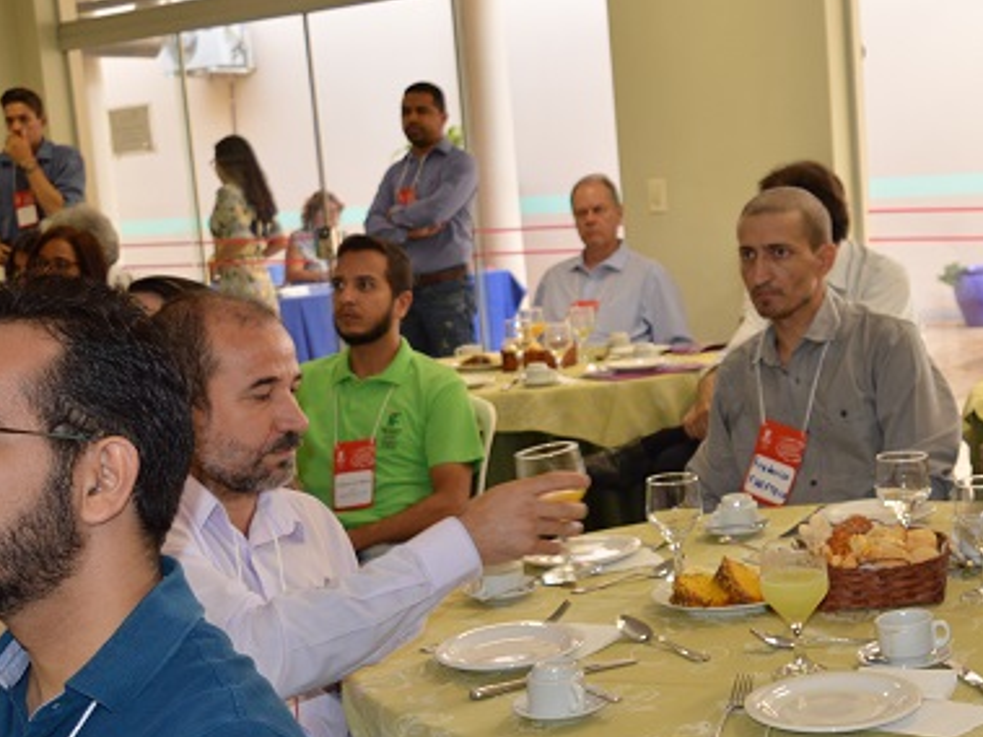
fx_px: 1618
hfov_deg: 33.4
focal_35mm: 57
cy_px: 475
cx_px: 680
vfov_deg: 25.5
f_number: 4
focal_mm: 20
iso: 400
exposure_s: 1/60
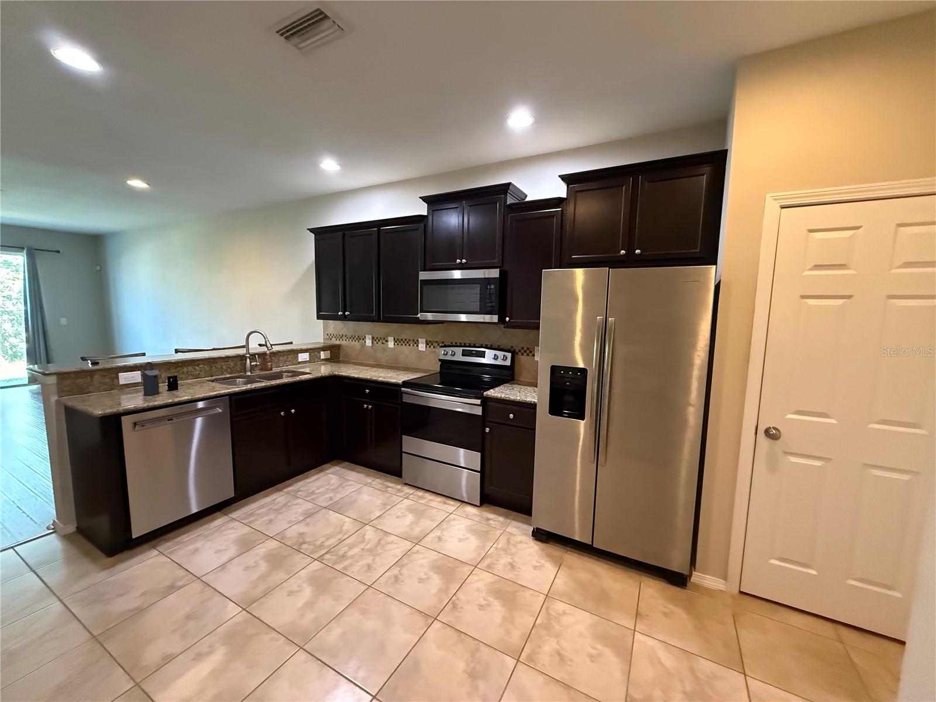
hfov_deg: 102.1
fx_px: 379
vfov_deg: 85.7
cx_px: 468
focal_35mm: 14
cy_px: 351
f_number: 2.2
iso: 1250
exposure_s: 1/60
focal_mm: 2.22
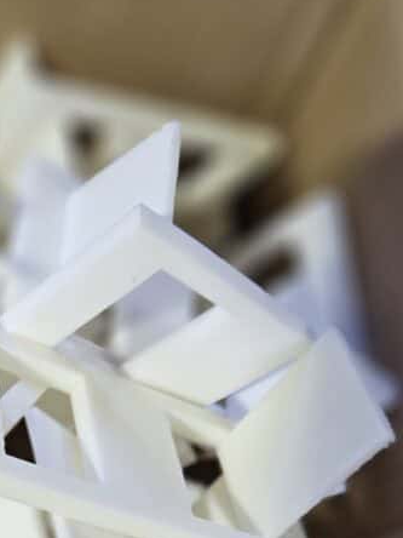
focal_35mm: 53
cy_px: 584
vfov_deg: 32.1
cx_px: -2
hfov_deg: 26.1
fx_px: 823
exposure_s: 1/120
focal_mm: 5.4
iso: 100
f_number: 1.8
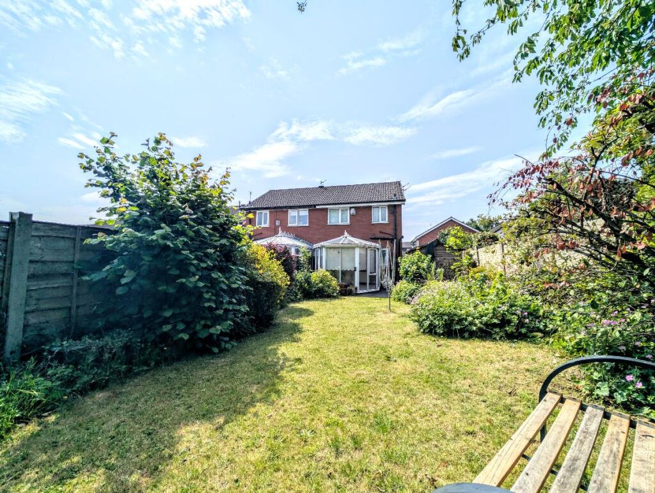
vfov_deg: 94.6
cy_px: 246
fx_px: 227
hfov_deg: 110.5
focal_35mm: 12
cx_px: 328
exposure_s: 1/8197
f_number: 1.7
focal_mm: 2.02
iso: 49
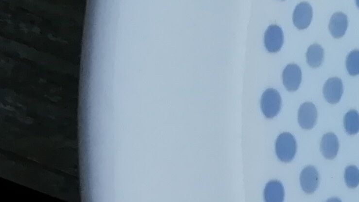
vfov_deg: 7.6
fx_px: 1523
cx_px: 943
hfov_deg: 10.8
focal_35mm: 160
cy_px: 104
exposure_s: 1/149
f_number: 2.2
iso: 50
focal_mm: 3.21
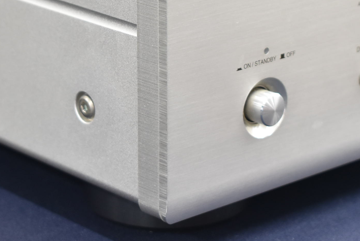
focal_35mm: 154
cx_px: 135
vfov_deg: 8.9
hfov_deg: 13.3
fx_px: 1541
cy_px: 30
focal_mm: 48
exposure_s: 1/20
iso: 800
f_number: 5.3
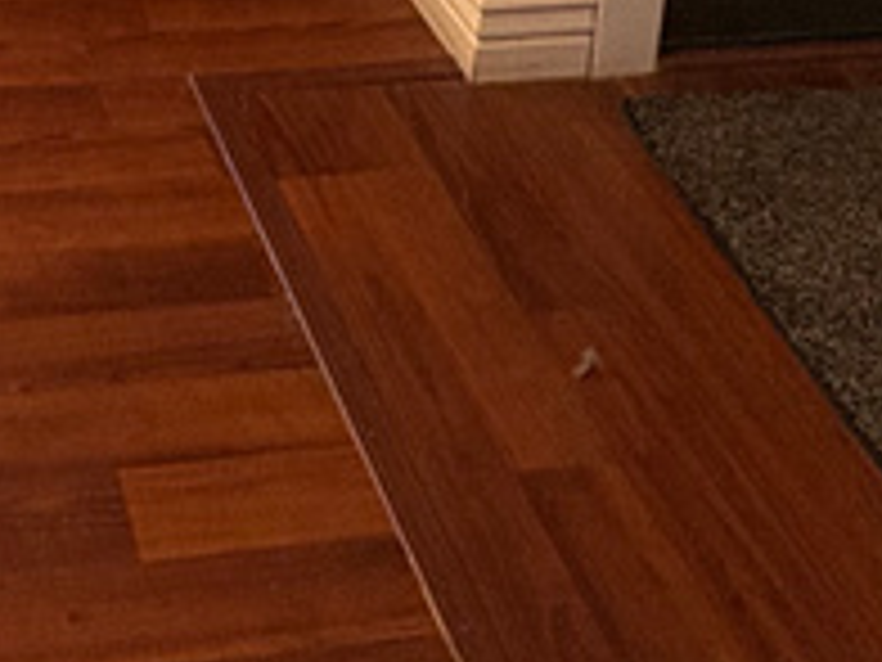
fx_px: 1860
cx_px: 90
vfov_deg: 16.3
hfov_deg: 25.8
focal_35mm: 73
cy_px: -594
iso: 250
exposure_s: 1/60
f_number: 2.2
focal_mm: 2.22
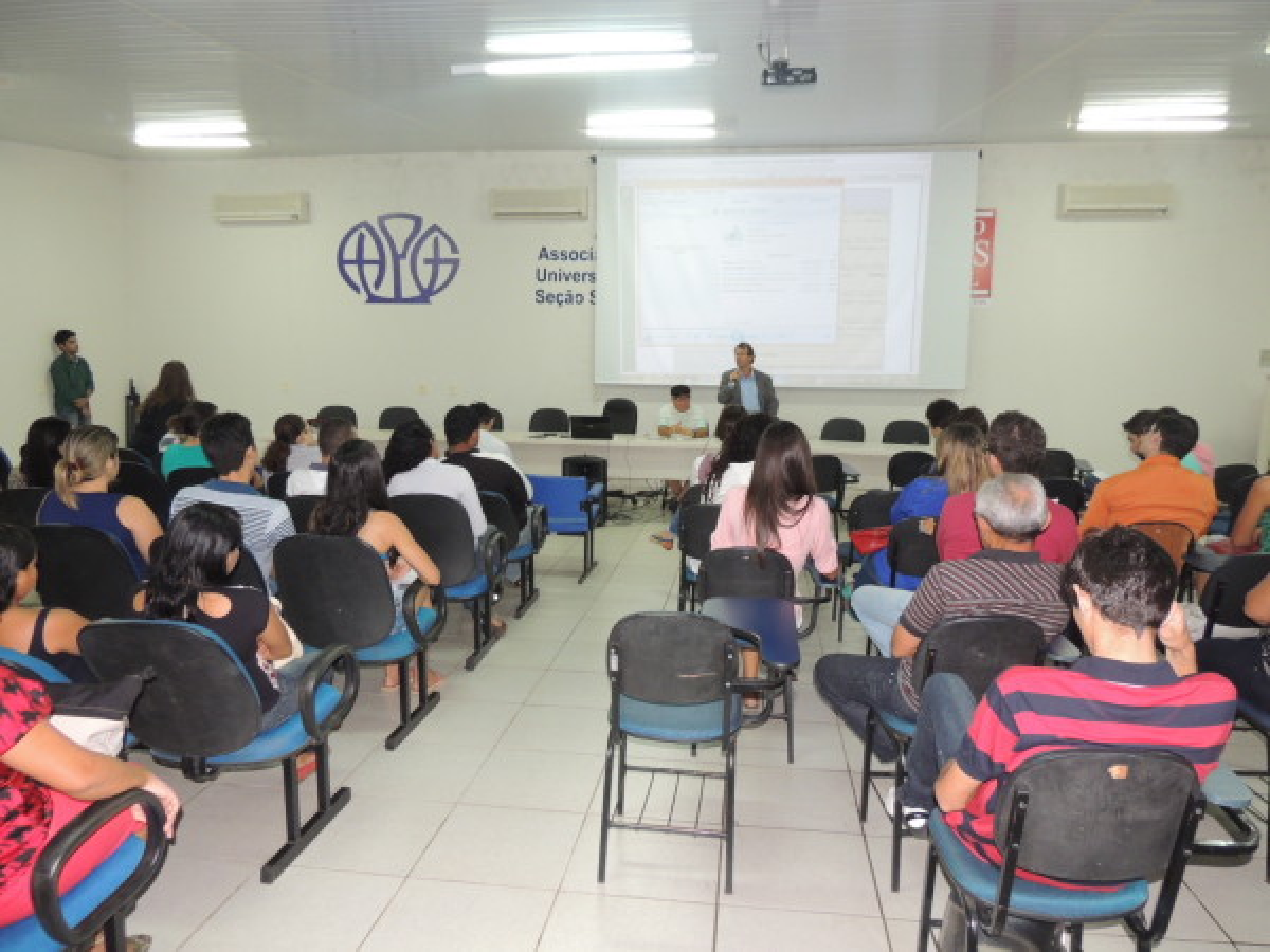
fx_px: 881
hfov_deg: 71.6
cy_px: 476
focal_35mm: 24
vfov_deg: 56.8
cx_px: 635
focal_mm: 4.3
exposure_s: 1/30
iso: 320
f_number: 3
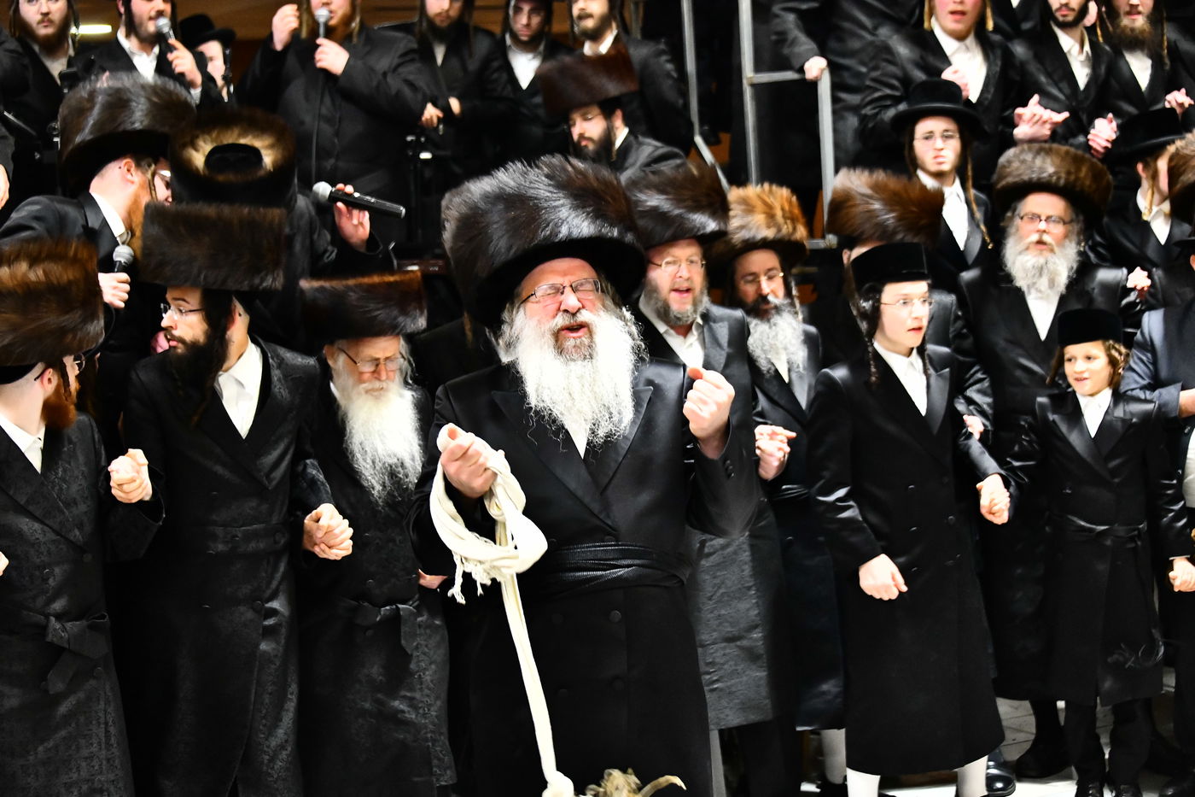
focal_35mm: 72
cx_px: 598
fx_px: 2390
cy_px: 398
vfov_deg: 18.9
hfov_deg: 28.1
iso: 5000
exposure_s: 1/200
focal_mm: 72
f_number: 5
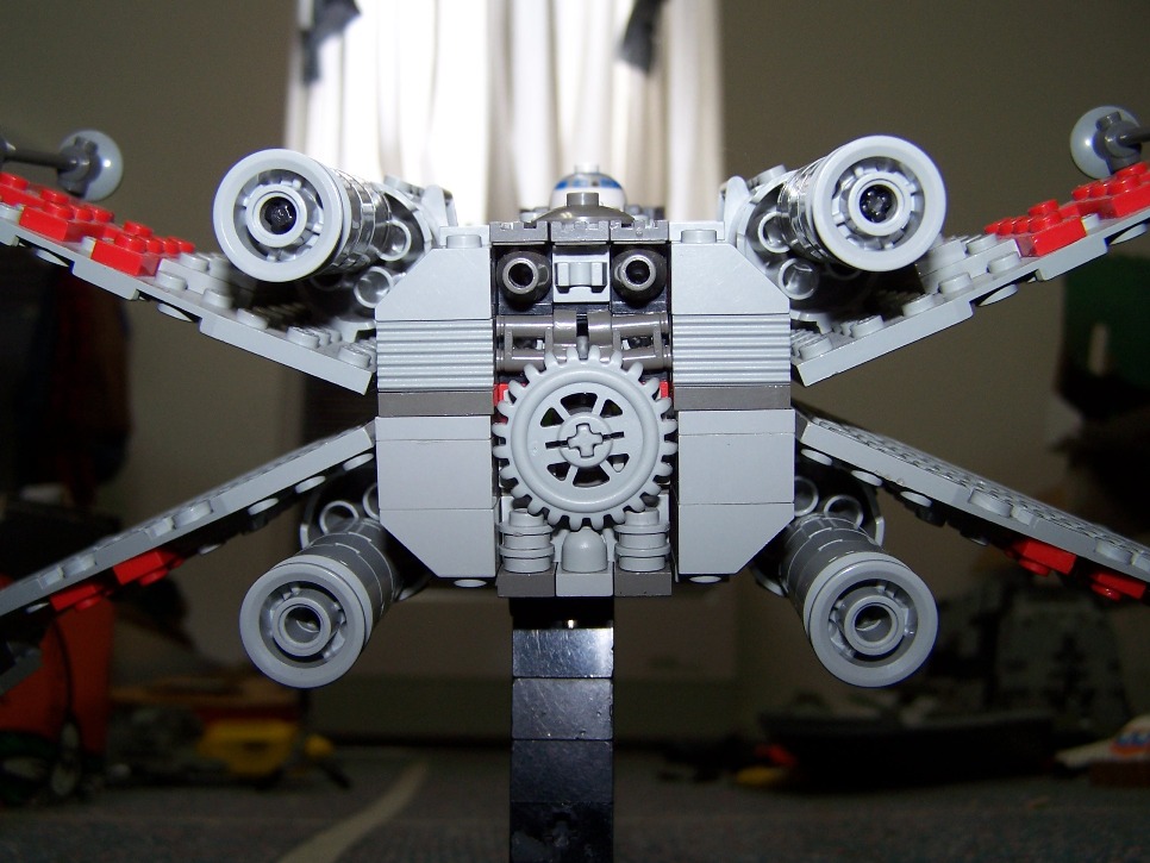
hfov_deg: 49.0
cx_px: 575
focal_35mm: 38
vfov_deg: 37.7
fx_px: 1263
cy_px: 432
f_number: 2.8
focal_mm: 6.3
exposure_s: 1/60
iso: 80
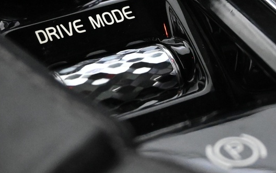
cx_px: 100
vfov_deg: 8.8
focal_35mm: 148
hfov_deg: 14.1
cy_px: 19
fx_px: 1112
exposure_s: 1/50
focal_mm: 31.5
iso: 5600
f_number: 5
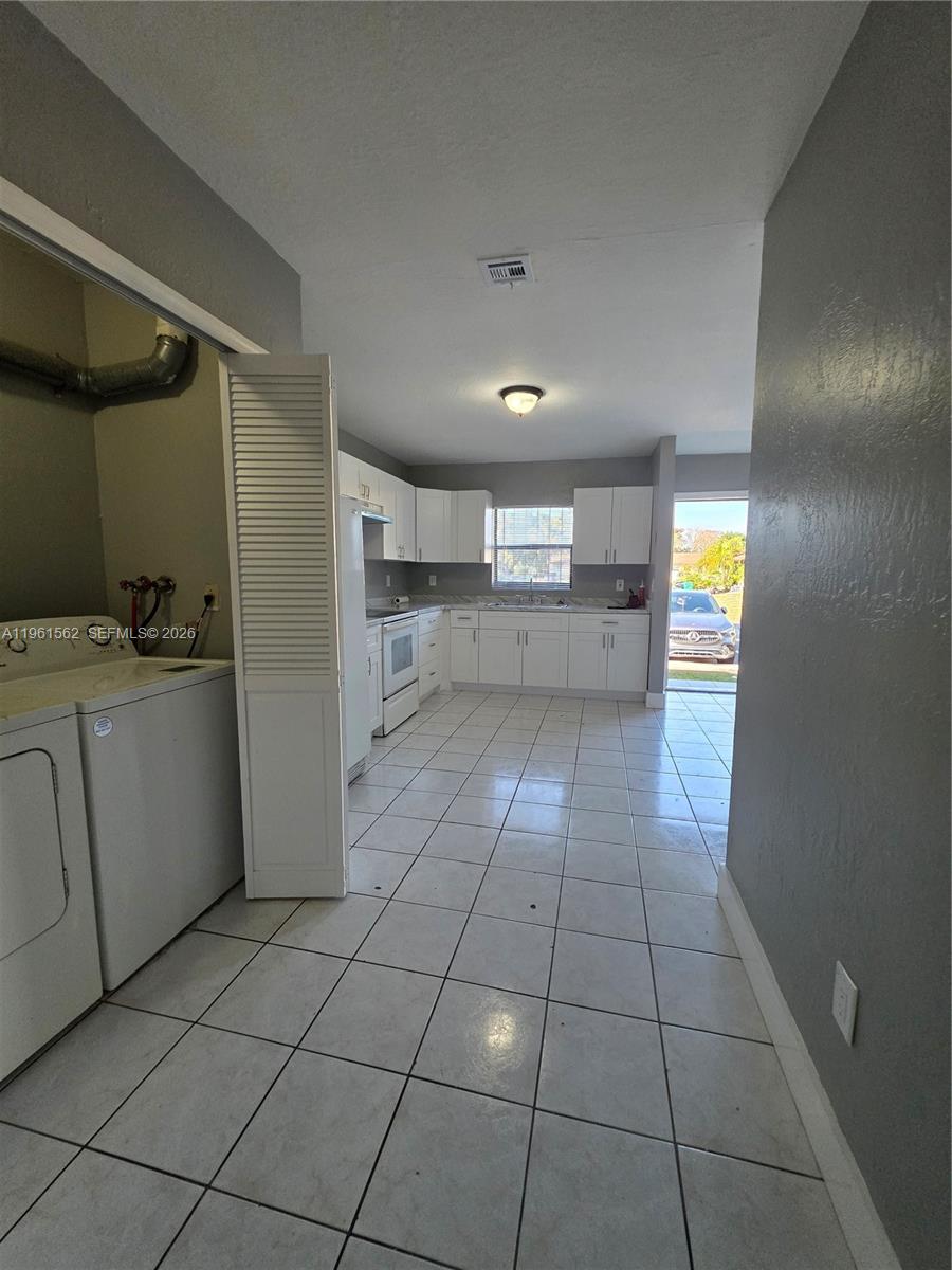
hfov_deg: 89.9
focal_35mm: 13
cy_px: 635
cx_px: 476
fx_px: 477
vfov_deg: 106.2
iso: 400
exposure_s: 1/359
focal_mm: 2.2
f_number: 1.9
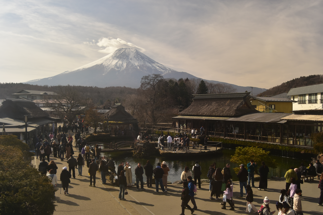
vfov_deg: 16.6
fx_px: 740
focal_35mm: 82
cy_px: 108
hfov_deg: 24.6
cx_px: 162
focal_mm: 55
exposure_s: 1/320
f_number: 9
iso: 200
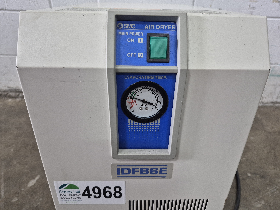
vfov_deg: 58.9
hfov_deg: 73.9
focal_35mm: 23
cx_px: 140
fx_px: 186
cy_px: 105
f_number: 1.8
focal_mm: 5.4
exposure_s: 1/120
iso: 200
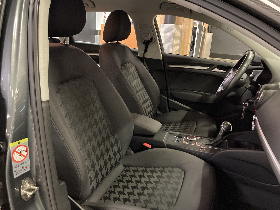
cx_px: 140
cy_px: 105
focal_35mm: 28
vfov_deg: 49.7
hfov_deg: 63.4
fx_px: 226
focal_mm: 3.99
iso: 640
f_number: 1.8
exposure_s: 1/24
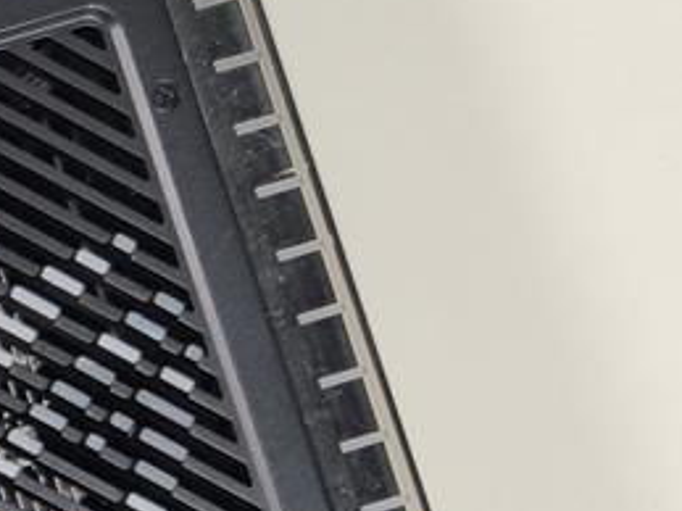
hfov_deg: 10.8
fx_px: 2855
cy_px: 684
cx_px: -1138
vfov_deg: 10.0
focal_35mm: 145
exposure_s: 1/100
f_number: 1.85
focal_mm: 6.78
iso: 82
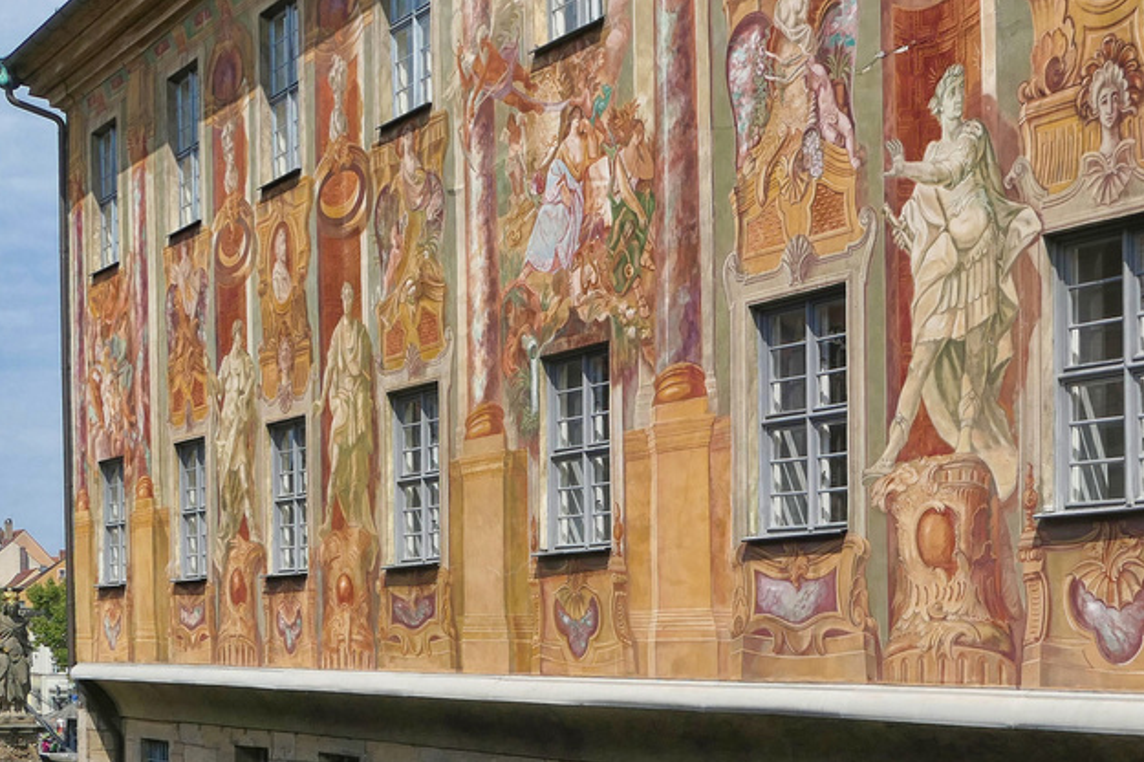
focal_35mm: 65
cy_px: 386
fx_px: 2064
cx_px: 738
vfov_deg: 20.9
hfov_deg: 30.8
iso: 125
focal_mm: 10.5
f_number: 4
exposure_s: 1/2000
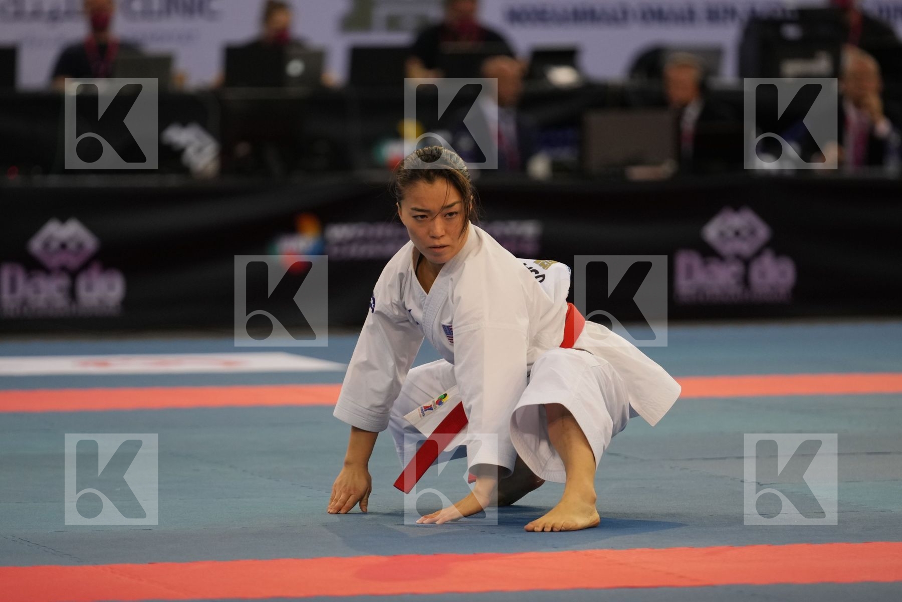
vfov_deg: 4.6
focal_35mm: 300
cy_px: 301
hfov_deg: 6.9
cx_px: 451
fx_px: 7516
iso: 1000
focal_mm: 200
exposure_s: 1/500
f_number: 2.8
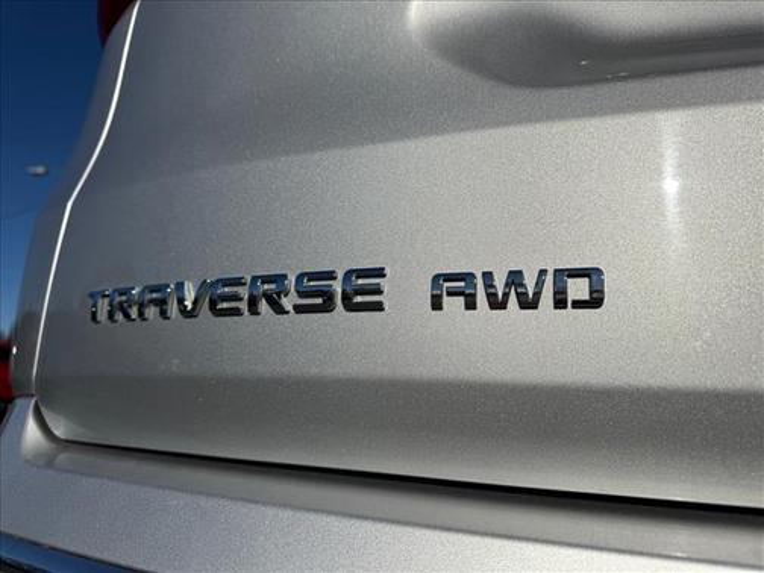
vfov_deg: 56.8
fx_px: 530
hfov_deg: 71.6
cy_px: 286
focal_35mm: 24
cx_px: 382
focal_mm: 6.76
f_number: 1.78
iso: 64
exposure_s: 1/22727
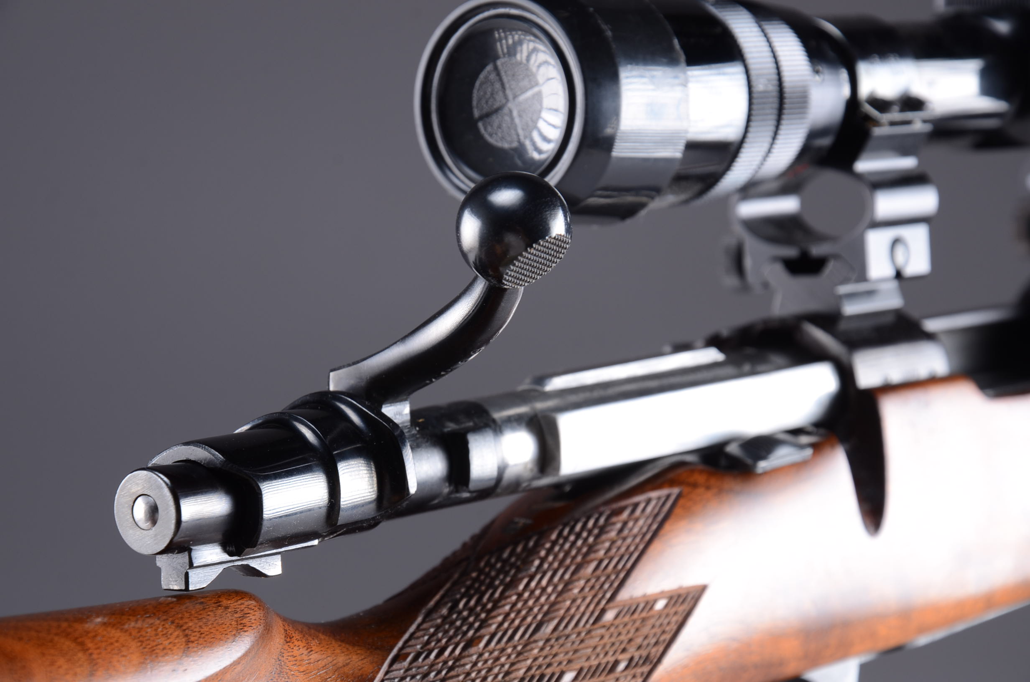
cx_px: 515
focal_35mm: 158
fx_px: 4497
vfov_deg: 8.7
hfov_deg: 13.1
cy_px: 341
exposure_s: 1/80
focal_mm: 105
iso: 125
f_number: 10
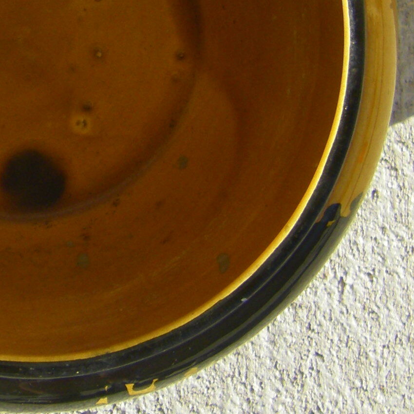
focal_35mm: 129
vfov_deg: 13.4
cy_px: 36
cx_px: 23
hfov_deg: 13.4
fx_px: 1745
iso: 64
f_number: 7
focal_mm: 6.3
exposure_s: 1/125
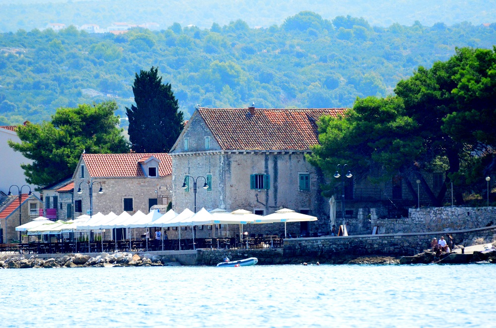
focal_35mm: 450
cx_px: 248
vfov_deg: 3.0
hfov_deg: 4.6
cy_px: 164
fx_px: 6185
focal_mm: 300
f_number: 5.6
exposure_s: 1/8000
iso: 4000
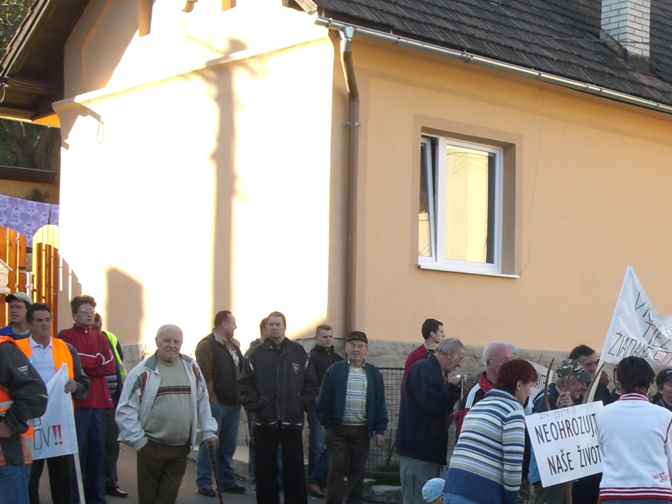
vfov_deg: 20.1
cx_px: 600
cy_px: 434
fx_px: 1398
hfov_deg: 26.2
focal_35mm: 72
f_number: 4.4
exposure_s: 1/100
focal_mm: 6.3
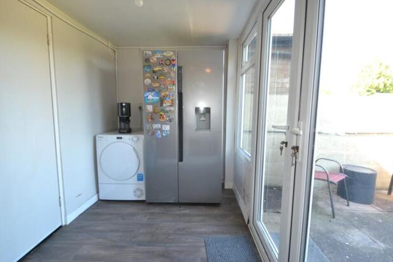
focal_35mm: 16
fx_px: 175
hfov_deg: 96.6
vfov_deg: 73.7
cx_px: 208
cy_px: 124
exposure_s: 1/80
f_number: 4
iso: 400
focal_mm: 10
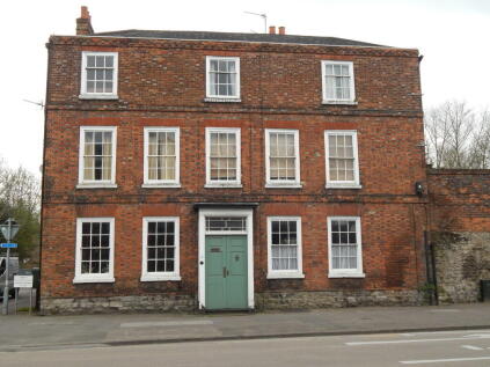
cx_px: 245
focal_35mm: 38
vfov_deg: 37.7
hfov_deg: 49.0
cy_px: 184
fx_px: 538
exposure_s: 1/1250
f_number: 3.4
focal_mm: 6.8
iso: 400
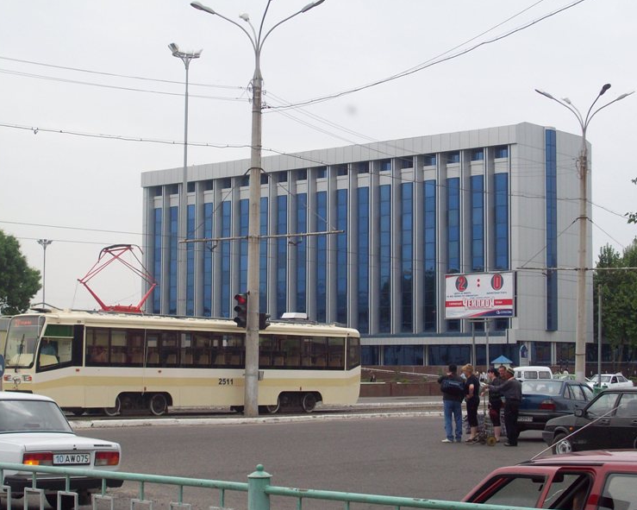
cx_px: 335
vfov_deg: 20.7
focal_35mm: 74
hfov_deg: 25.7
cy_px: 255
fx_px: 1395
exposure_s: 1/575
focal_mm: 11.6
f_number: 3.8
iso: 80
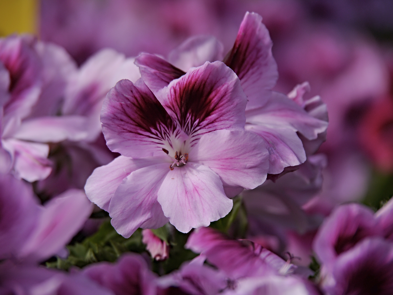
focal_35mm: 300
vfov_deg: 5.0
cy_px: 148
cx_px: 196
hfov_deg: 6.6
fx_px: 3407
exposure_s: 1/500
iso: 160
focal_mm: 150
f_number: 5.6
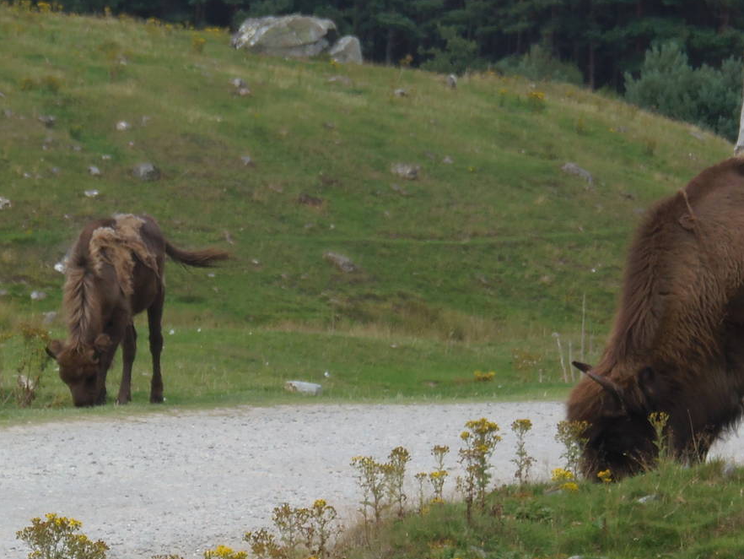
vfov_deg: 2.9
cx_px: 214
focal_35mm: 506
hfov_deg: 3.9
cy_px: 423
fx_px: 10878
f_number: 5.2
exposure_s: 1/160
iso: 64
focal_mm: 51.7
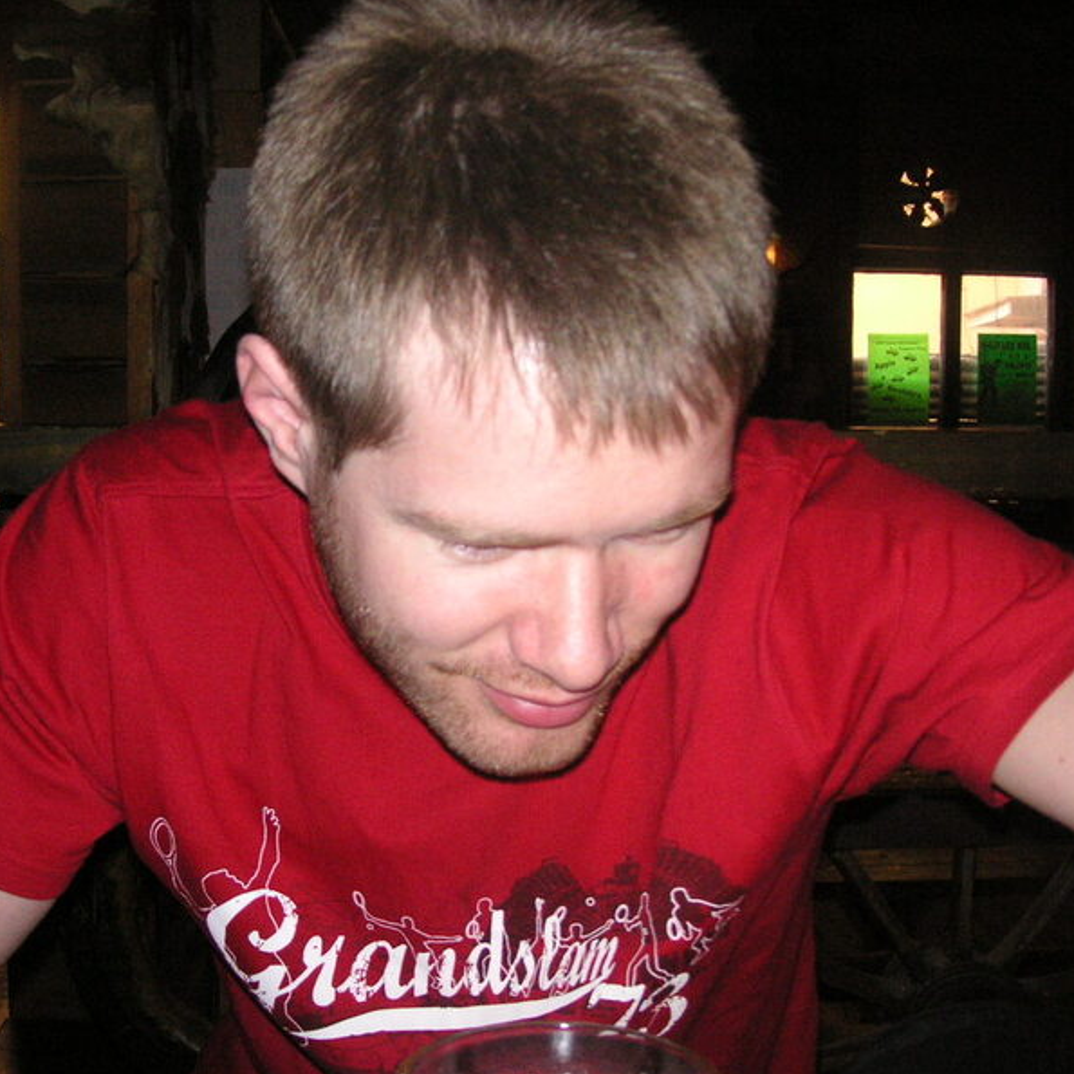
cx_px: 426
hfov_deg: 38.2
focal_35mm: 44
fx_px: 1544
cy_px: 538
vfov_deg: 38.3
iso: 160
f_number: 2.8
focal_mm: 6.1
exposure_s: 1/45
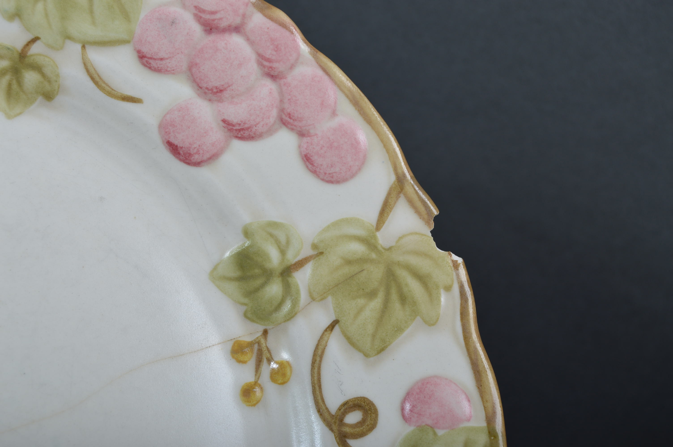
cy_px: 224
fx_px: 1541
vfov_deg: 16.5
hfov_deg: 24.6
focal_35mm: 82
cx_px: 336
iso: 100
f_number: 9
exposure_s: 1/160
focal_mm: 55
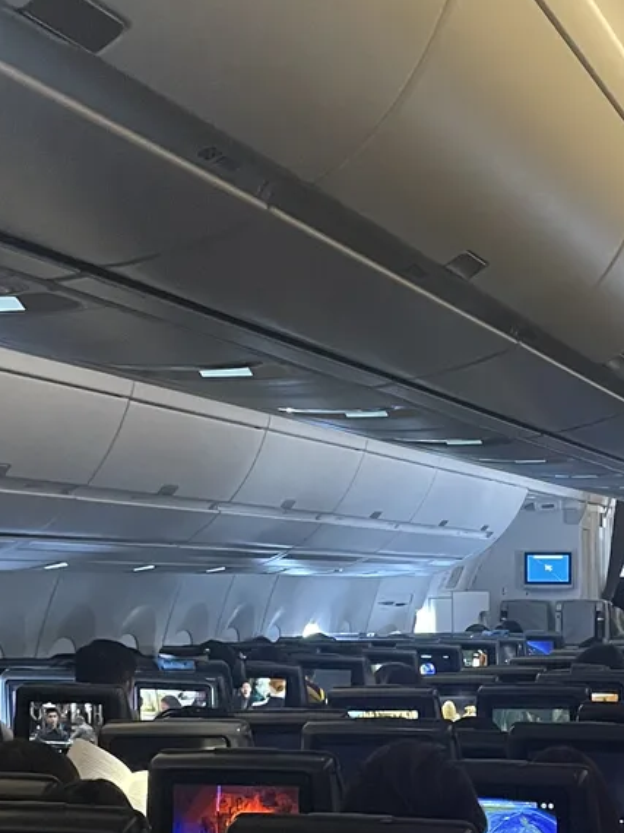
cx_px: 579
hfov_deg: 19.7
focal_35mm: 73
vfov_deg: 26.0
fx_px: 1756
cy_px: 723
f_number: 1.6
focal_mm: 4.2
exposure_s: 1/29
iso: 640
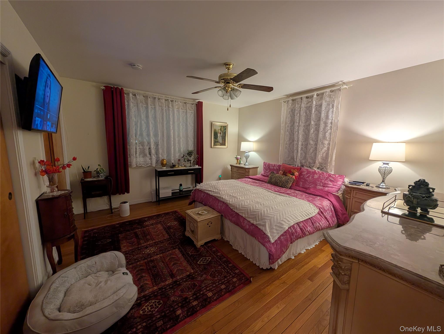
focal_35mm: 12
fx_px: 154
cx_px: 222
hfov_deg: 110.5
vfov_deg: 94.6
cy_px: 167
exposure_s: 1/30
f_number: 1.7
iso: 72
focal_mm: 2.02
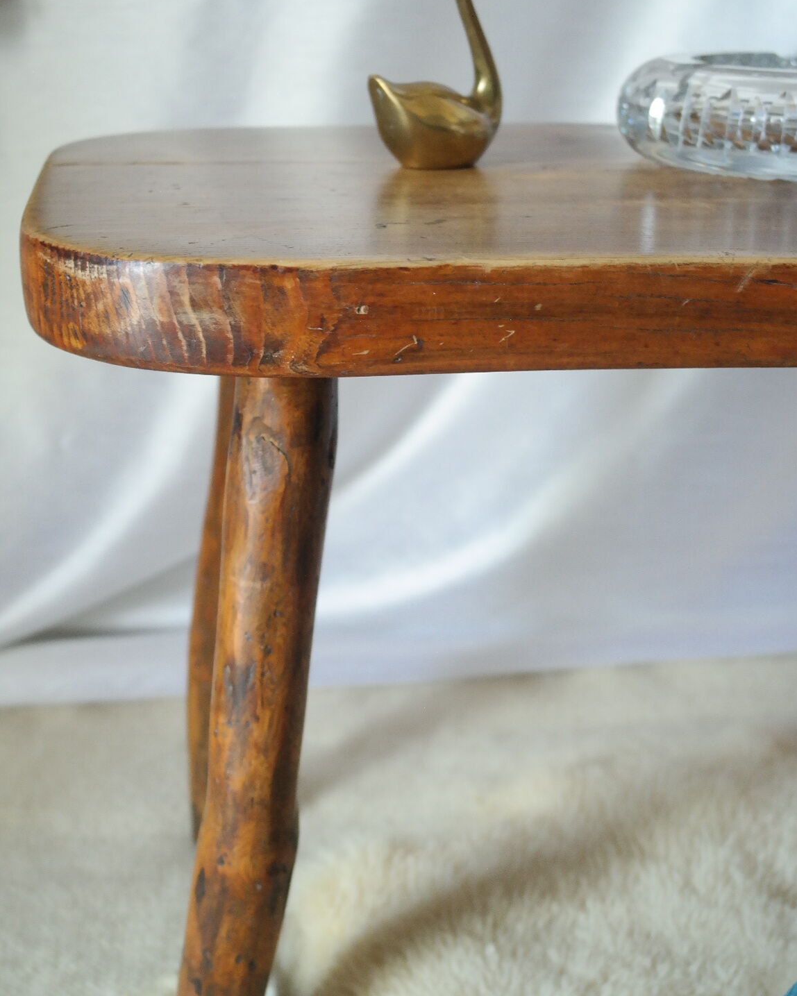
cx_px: 399
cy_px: 563
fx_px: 1533
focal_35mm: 52
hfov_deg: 29.1
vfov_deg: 35.9
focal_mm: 30
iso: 1600
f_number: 5.6
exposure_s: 1/30
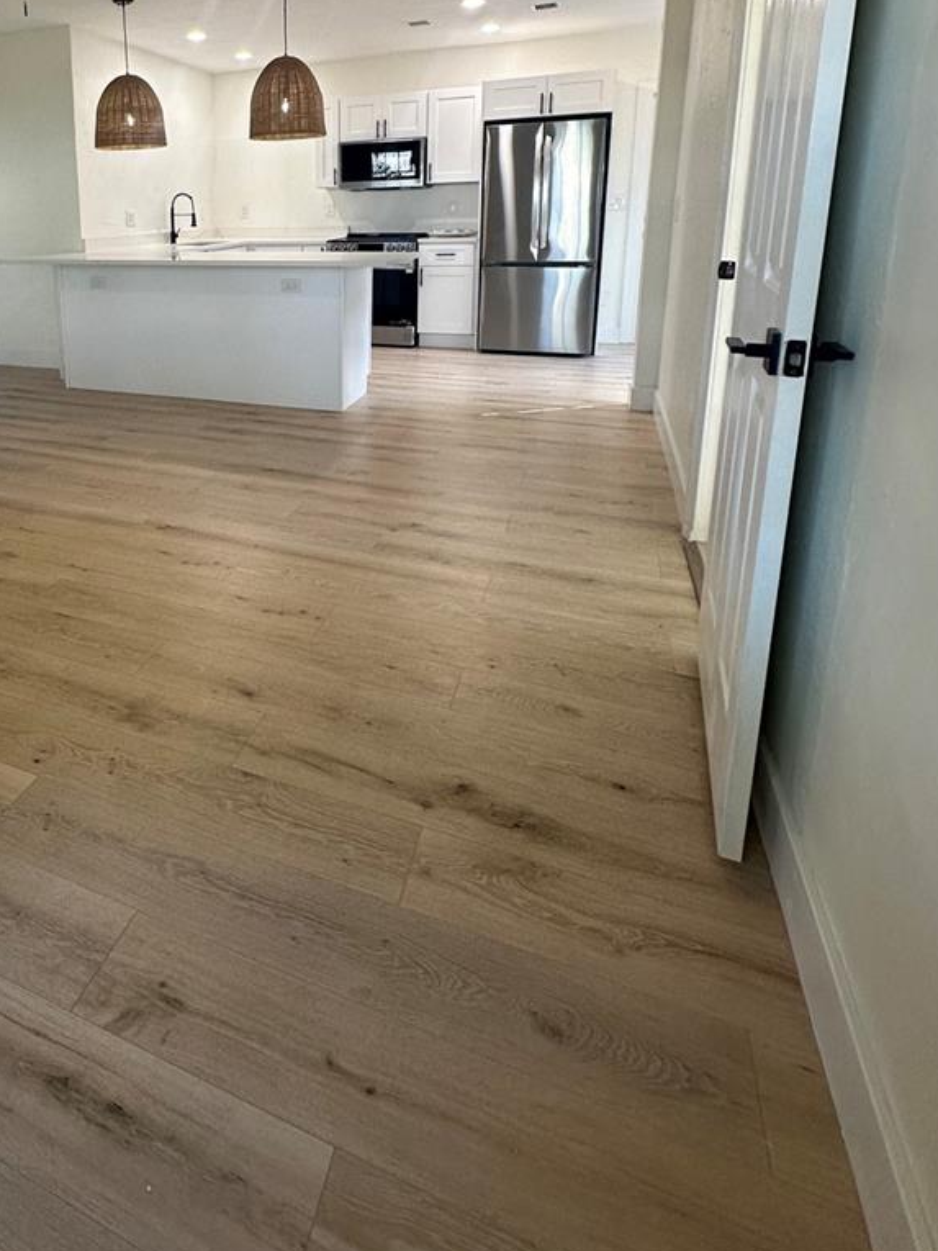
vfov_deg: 72.9
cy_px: 370
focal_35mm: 22
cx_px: 232
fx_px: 795
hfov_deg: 57.9
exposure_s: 1/120
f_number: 2.2
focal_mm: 2.22
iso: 160
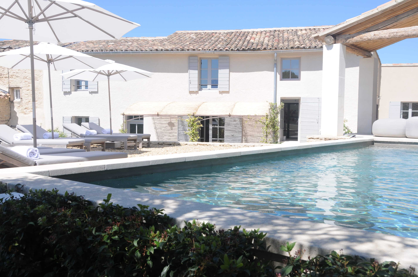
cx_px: 209
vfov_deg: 36.8
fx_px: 417
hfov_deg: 53.2
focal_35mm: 36
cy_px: 138
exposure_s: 1/320
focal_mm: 24
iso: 250
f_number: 9
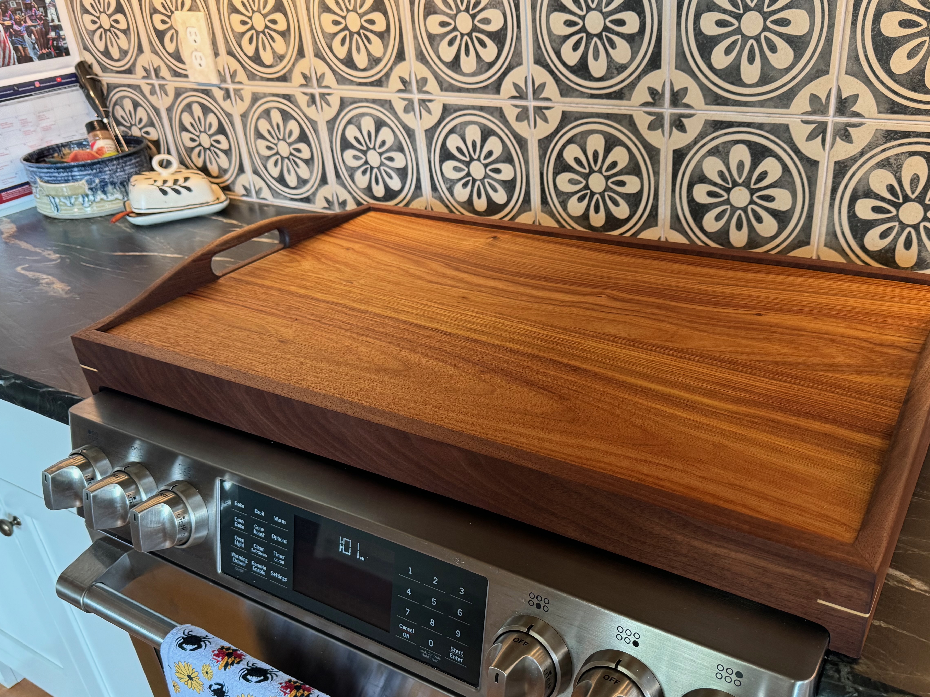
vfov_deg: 46.7
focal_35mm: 30
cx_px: 517
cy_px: 389
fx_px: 806
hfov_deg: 59.8
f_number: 1.78
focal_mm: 6.76
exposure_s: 1/60
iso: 250
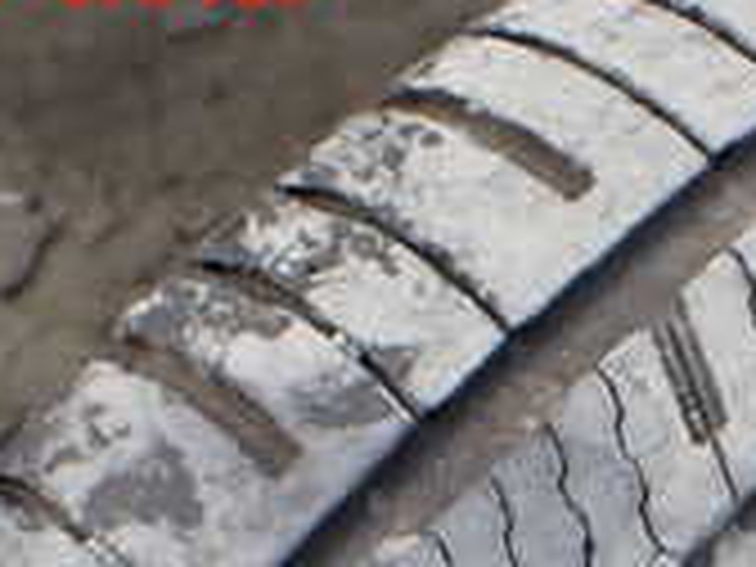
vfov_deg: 12.9
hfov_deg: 17.7
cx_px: 832
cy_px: 932
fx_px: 2337
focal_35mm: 107
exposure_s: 1/400
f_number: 3.2
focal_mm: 5.4
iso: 100
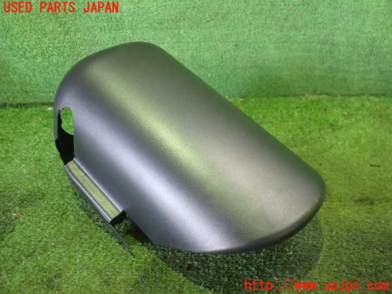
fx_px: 340
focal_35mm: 30
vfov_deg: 46.8
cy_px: 147
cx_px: 196
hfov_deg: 60.0
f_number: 2.3
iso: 640
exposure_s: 1/30
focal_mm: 5.4
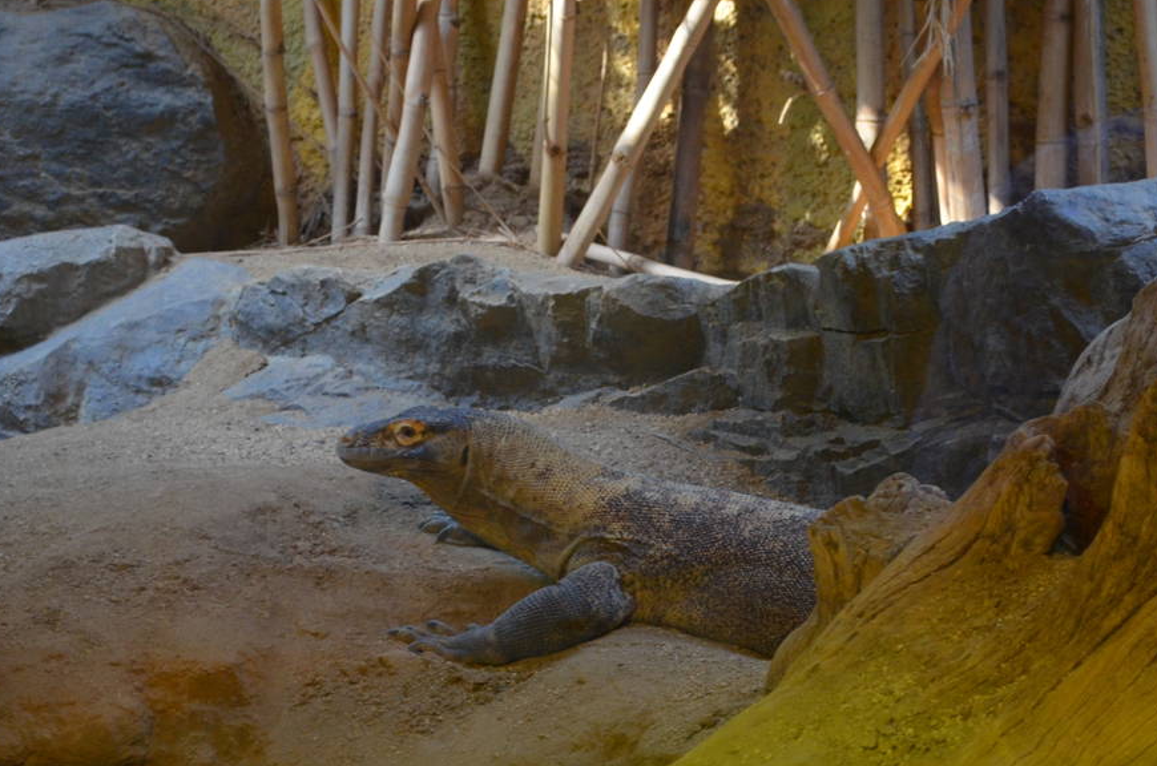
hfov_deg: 14.9
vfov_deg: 9.8
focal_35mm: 138
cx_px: 601
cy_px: 696
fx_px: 4425
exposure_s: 1/50
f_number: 5.6
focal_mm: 50
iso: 800
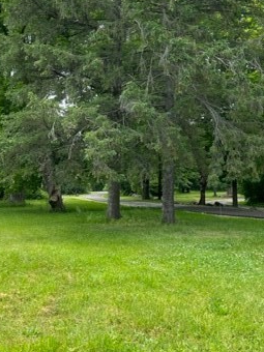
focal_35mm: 49
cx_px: 22
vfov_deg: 38.9
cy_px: 189
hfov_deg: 28.4
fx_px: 498
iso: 50
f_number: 1.5
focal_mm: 5.7
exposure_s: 1/1009
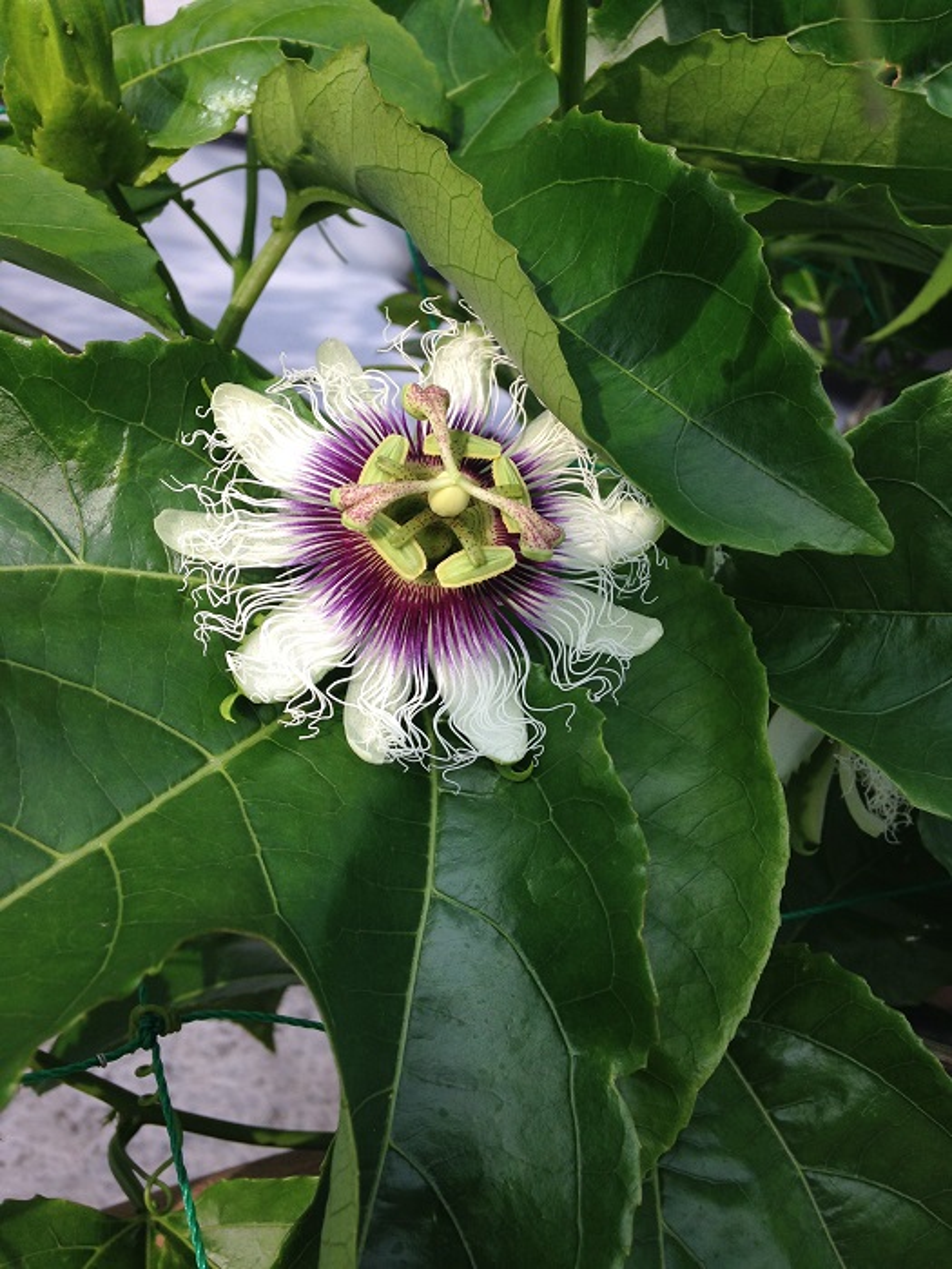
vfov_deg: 55.4
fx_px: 1210
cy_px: 634
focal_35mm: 33
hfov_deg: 42.9
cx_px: 476
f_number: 2.4
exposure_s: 1/951
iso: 50
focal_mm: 4.12
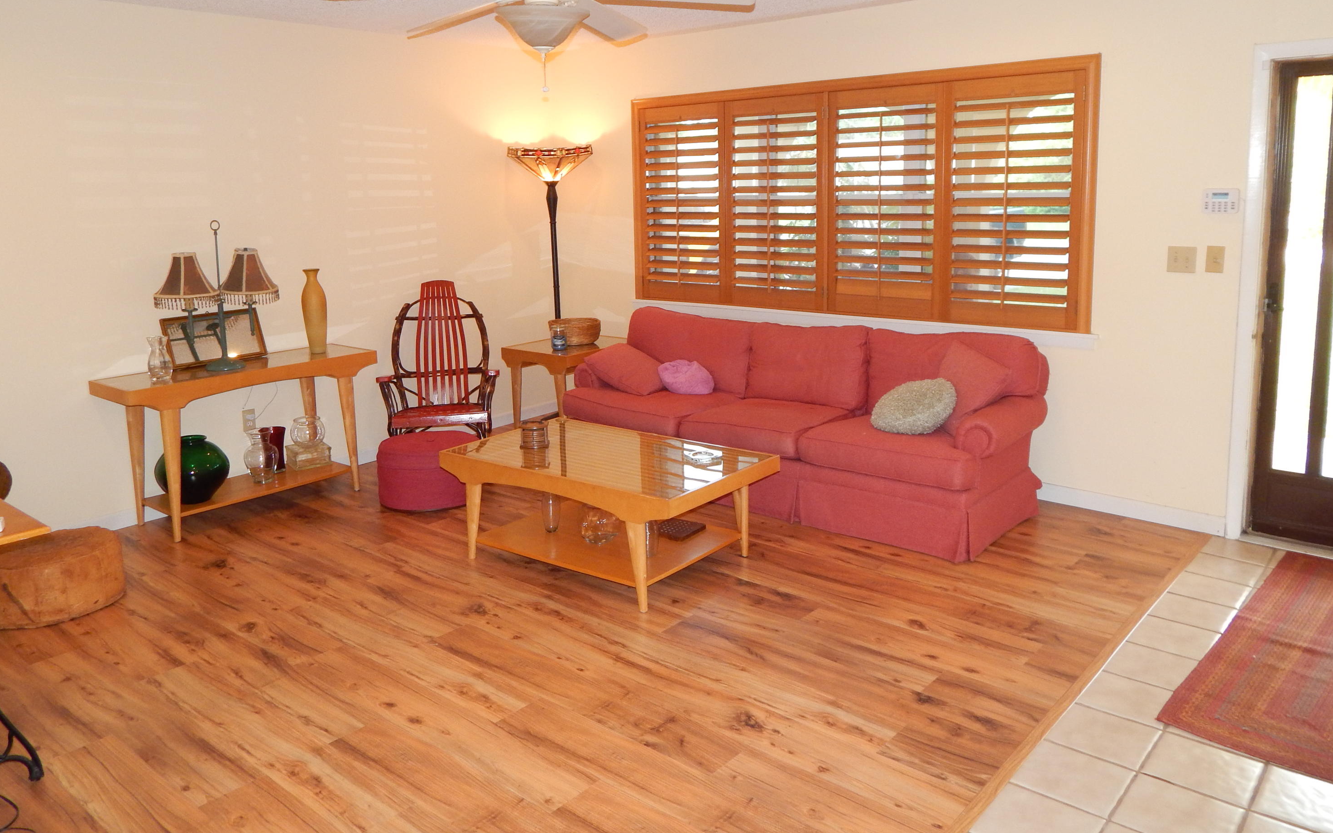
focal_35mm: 27
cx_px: 662
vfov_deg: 45.8
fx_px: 981
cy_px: 340
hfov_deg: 68.4
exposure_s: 1/30
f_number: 3.1
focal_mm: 4.5
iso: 250
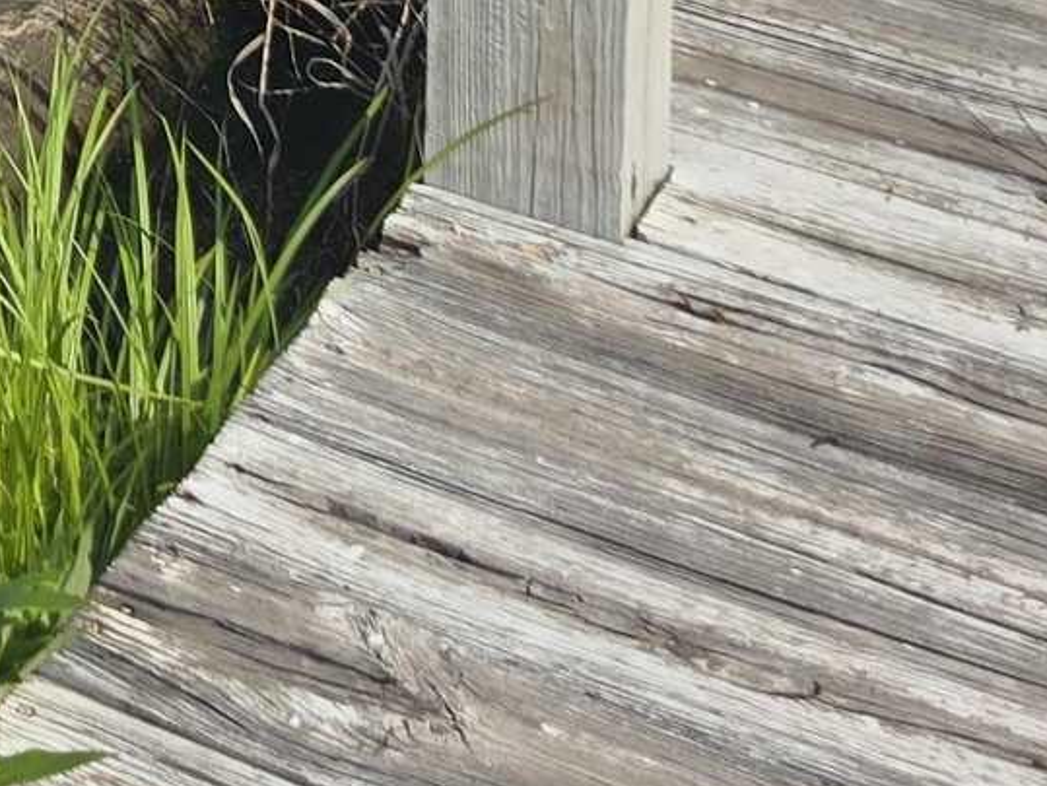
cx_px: -923
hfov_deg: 13.3
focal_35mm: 131
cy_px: -1308
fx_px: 3965
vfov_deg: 9.6
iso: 12
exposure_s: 1/664
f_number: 1.7
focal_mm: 6.3
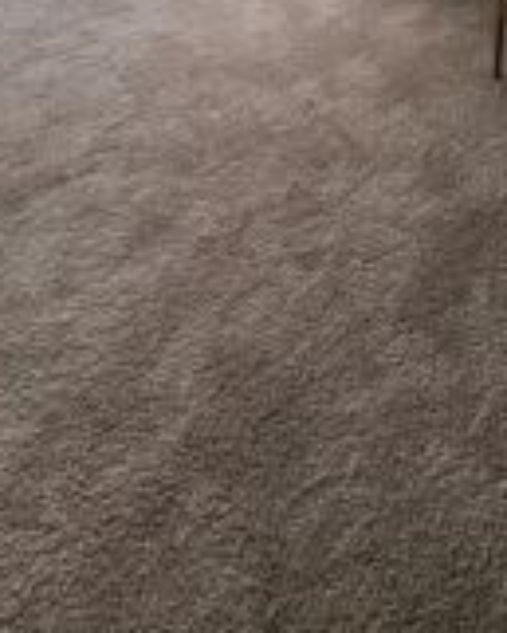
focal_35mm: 42
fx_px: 787
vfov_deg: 31.1
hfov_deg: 34.5
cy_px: -238
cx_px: 413
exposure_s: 1/60
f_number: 2.2
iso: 50
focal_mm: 1.74
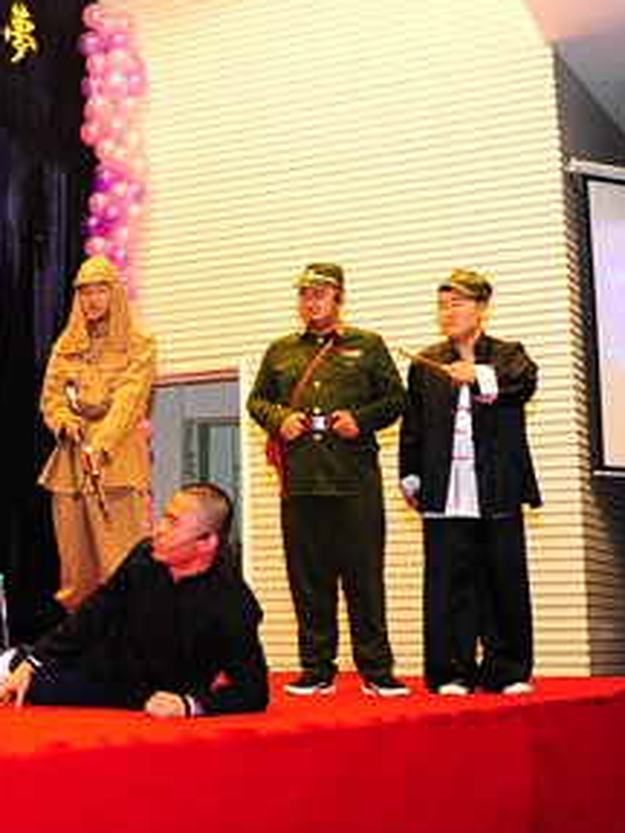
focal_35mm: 52
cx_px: 95
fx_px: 1252
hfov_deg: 27.3
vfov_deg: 36.8
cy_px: 406
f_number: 4
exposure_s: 1/160
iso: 1600
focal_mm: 24
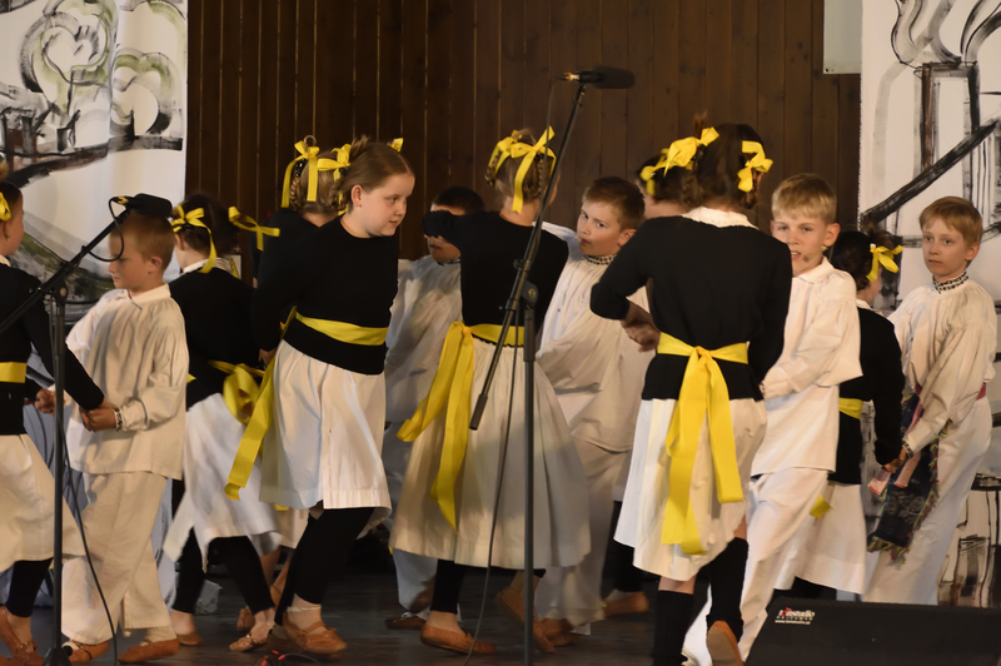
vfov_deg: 7.9
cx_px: 500
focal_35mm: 174
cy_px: 333
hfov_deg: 11.8
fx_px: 4834
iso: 2500
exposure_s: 1/200
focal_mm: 116
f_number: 6.3
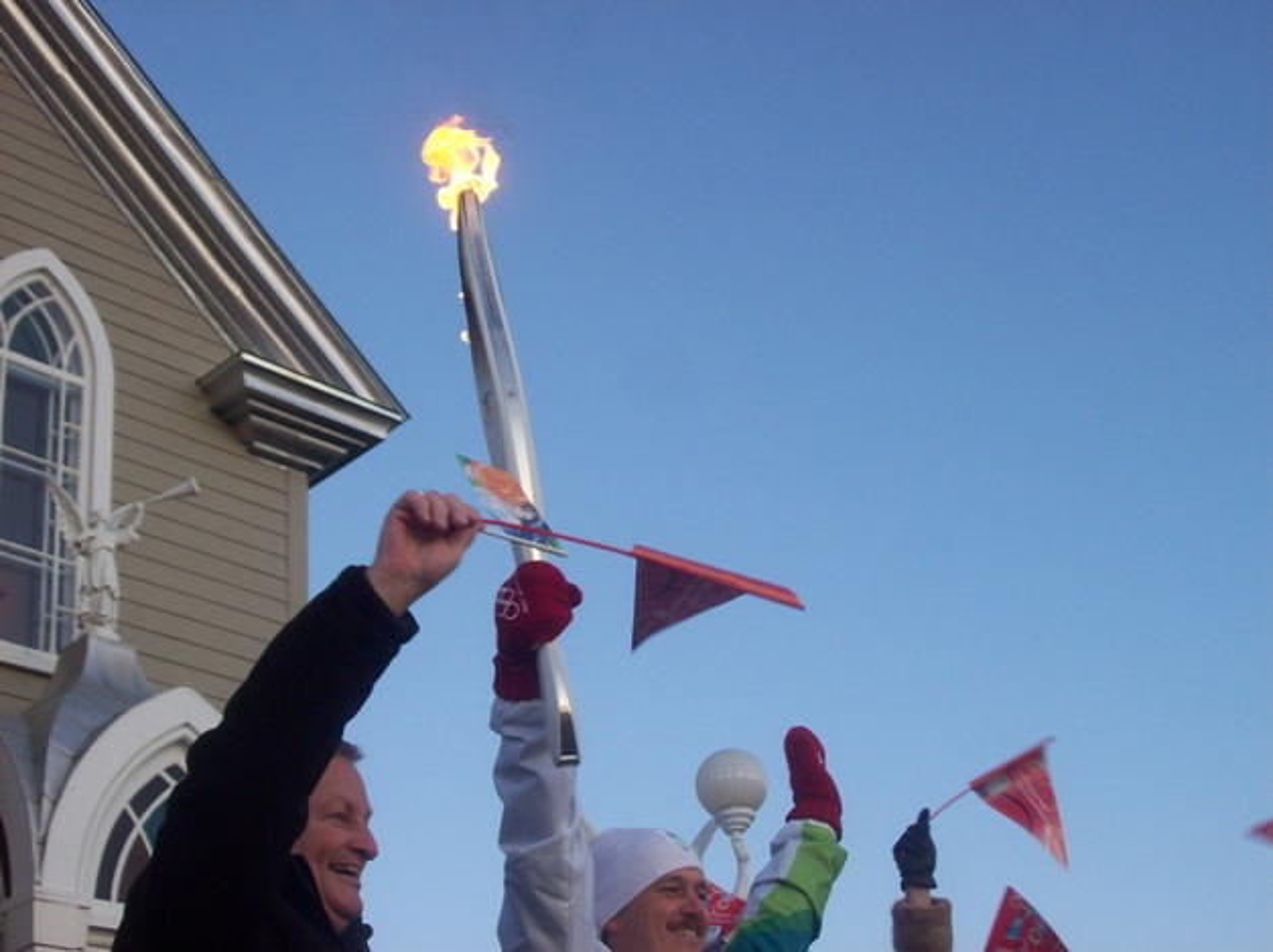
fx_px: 2057
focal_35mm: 56
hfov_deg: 34.4
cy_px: 476
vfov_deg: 26.1
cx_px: 636
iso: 80
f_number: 3.4
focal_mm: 9.4
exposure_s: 1/264
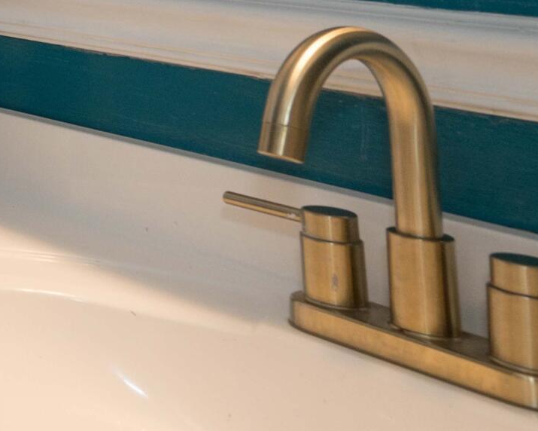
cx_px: -517
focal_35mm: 63
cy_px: -69
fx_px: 1003
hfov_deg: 19.2
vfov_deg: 22.5
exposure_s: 1/30
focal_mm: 16
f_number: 5.6
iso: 800
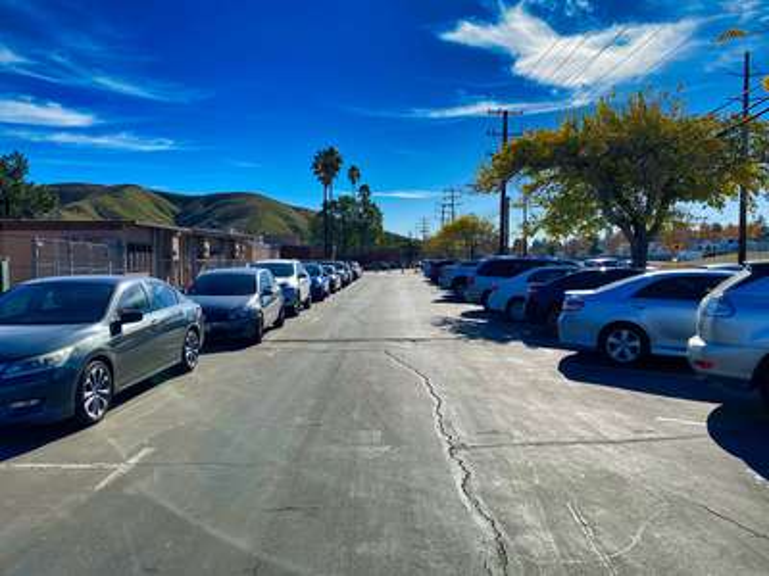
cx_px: 384
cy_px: 288
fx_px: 578
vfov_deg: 53.1
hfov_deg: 67.3
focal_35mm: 26
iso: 32
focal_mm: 4.25
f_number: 1.8
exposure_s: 1/5263
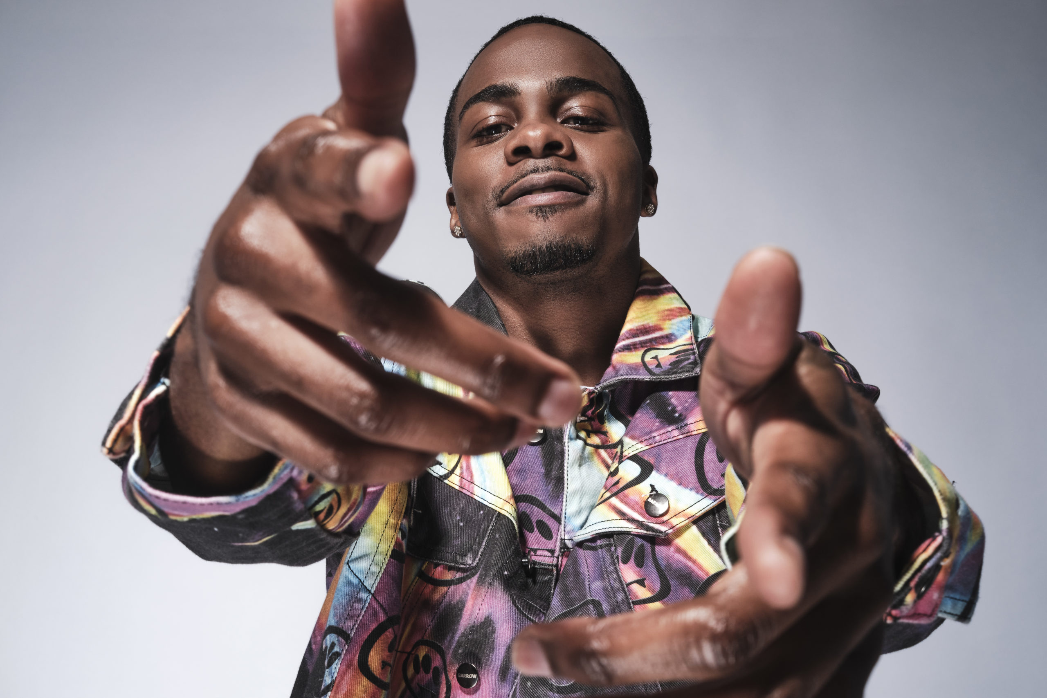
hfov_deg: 47.4
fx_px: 1192
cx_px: 524
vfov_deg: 32.6
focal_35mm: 41
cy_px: 349
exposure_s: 1/160
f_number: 9
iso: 160
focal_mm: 27
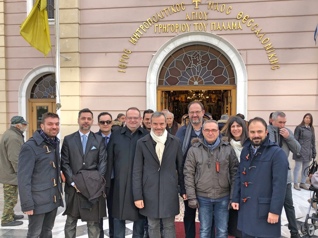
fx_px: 294
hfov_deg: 56.8
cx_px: 167
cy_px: 133
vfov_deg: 44.1
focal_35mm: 32
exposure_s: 1/231
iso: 20
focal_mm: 3.99
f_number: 1.8
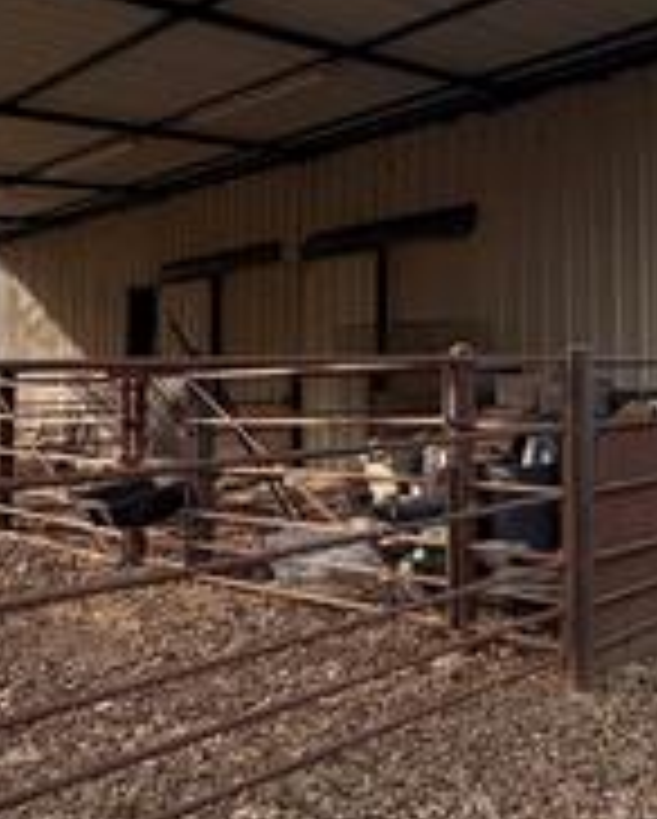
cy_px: 333
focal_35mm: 36
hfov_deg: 34.4
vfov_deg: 50.0
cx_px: 756
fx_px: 874
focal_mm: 2.22
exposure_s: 1/121
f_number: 2.2
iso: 40
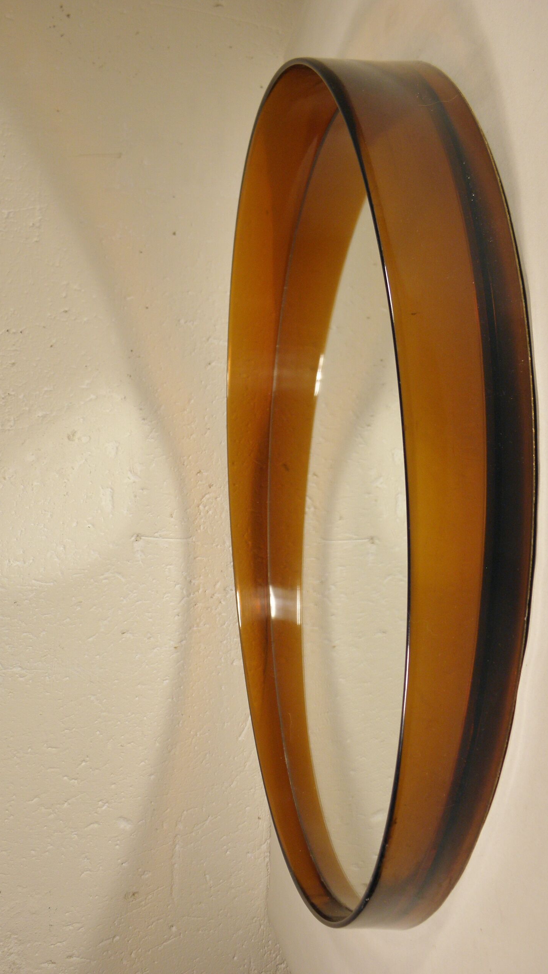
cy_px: 487
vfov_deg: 55.3
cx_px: 248
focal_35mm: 36
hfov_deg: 32.8
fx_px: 930
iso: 100
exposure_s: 1/50
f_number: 3.6
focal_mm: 5.9
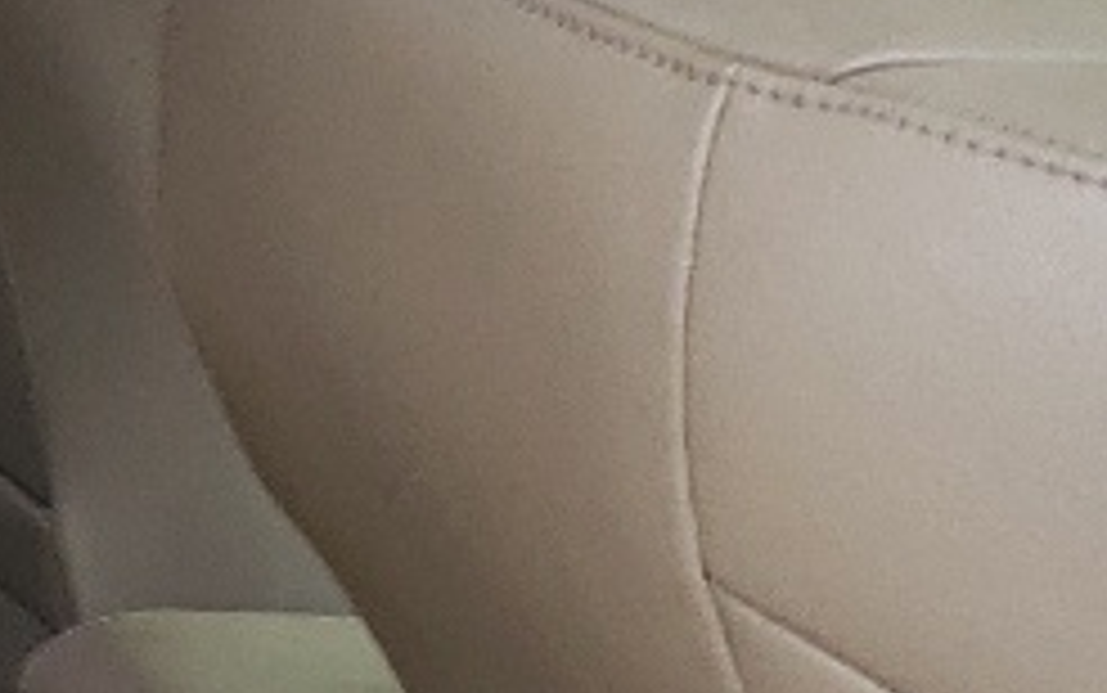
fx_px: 5403
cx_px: -1836
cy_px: 891
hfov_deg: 9.8
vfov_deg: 7.3
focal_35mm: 179
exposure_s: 1/526
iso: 50
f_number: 1.5
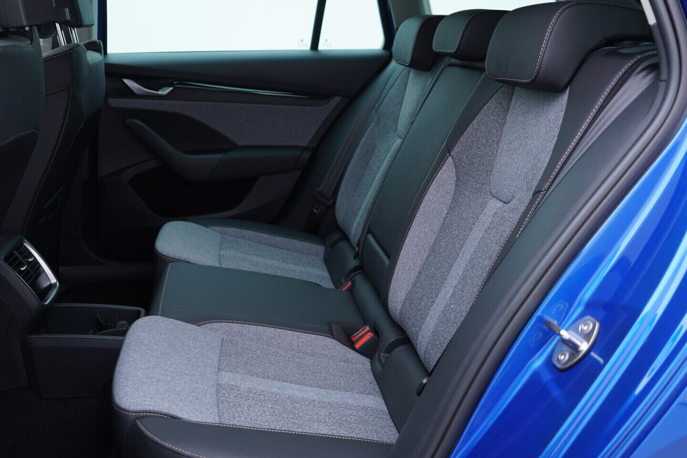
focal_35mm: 36
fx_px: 687
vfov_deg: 36.9
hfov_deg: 53.1
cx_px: 344
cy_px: 229
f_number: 2.8
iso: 200
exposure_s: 1/40
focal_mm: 24
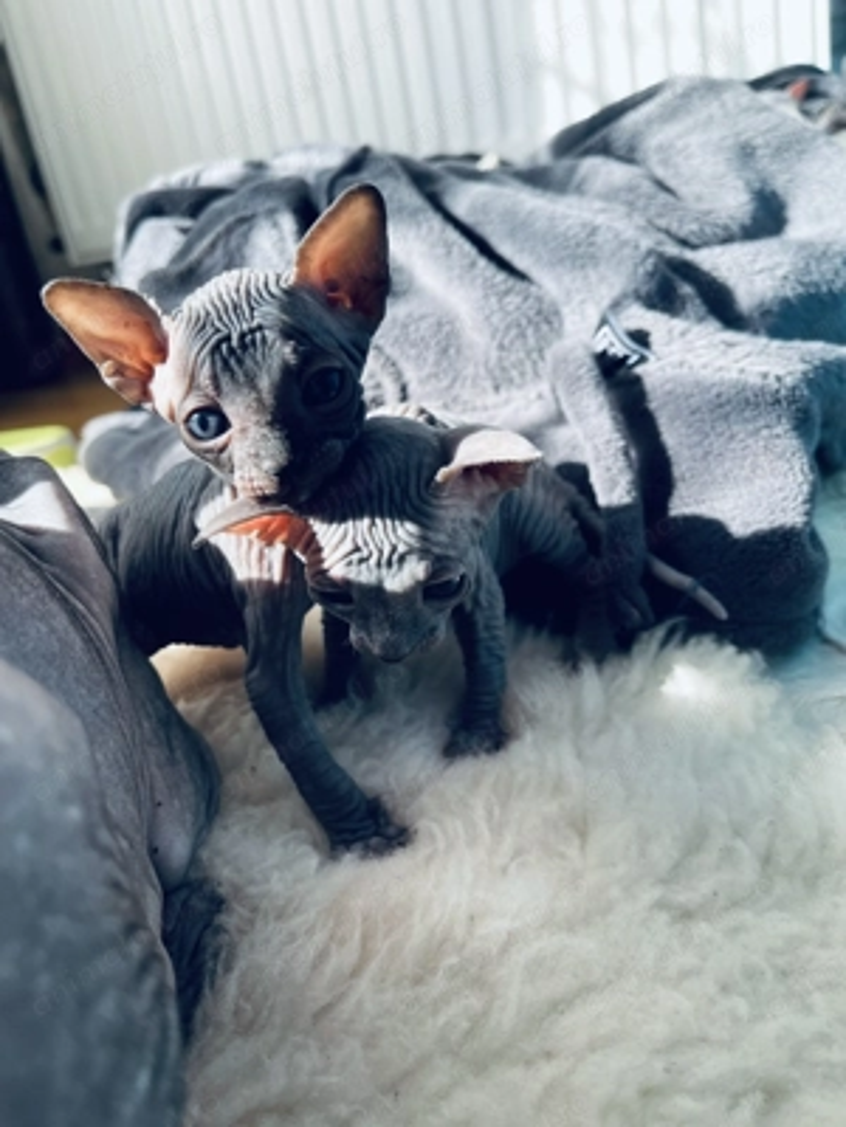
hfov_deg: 54.9
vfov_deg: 69.4
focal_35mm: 25
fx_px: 815
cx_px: 423
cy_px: 564
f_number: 1.6
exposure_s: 1/121
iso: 40
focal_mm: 5.1
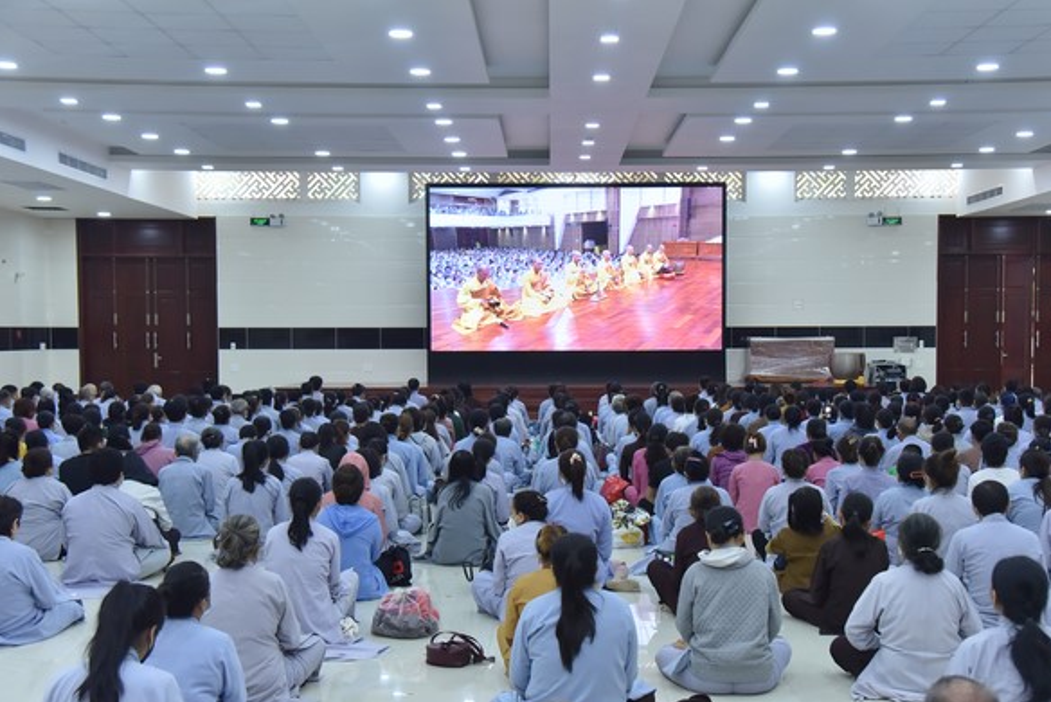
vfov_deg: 27.5
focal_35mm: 49
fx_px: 1431
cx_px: 570
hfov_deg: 40.3
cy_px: 387
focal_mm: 44
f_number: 5
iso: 2000
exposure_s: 1/160
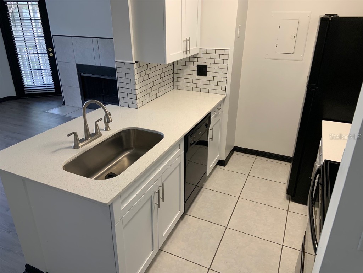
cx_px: 182
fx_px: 273
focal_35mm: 26
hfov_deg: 67.3
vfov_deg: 53.1
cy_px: 136
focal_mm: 4.25
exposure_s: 1/60
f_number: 1.8
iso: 50
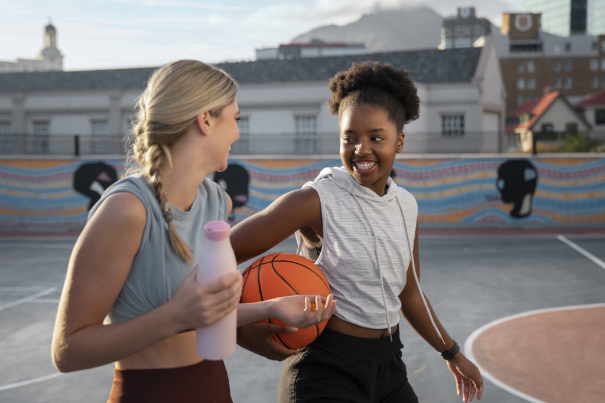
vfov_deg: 30.5
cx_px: 302
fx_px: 739
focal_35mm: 44
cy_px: 202
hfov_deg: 44.5
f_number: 3.2
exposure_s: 1/2000
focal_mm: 44
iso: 640
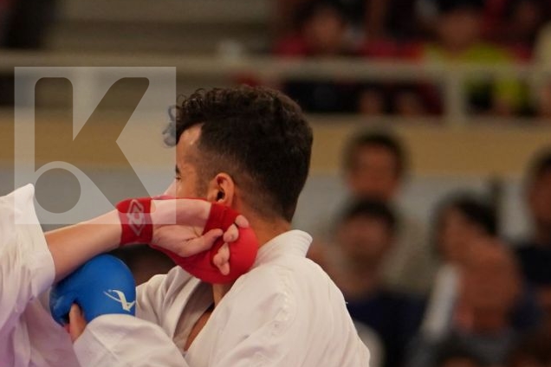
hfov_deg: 2.8
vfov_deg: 1.9
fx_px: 11096
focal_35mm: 725
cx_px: 95
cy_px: 452
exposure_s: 1/1000
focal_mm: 171
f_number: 2.8
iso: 1600
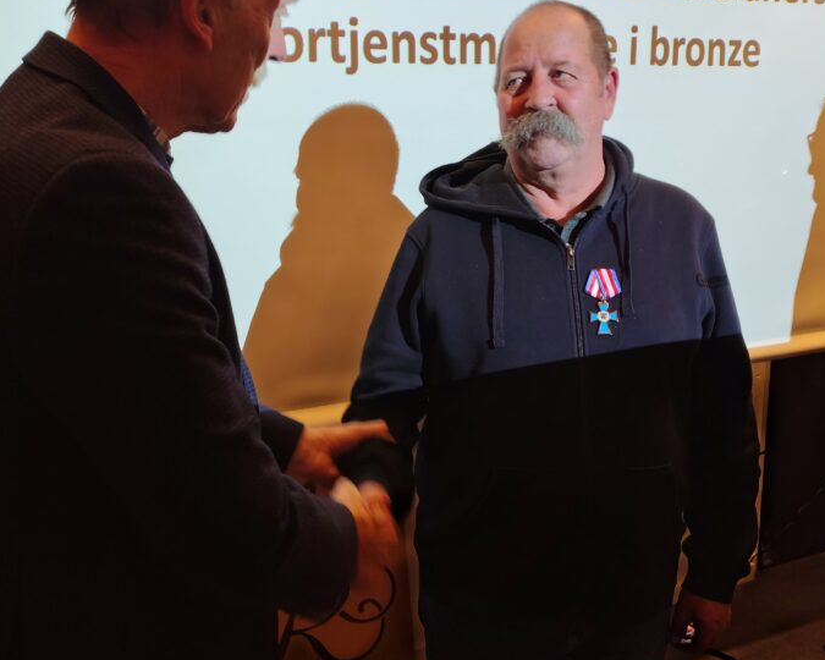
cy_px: 319
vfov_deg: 40.1
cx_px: 331
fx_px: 903
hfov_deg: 48.8
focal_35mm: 37
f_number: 1.7
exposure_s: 1/50.1
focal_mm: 4.71
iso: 181
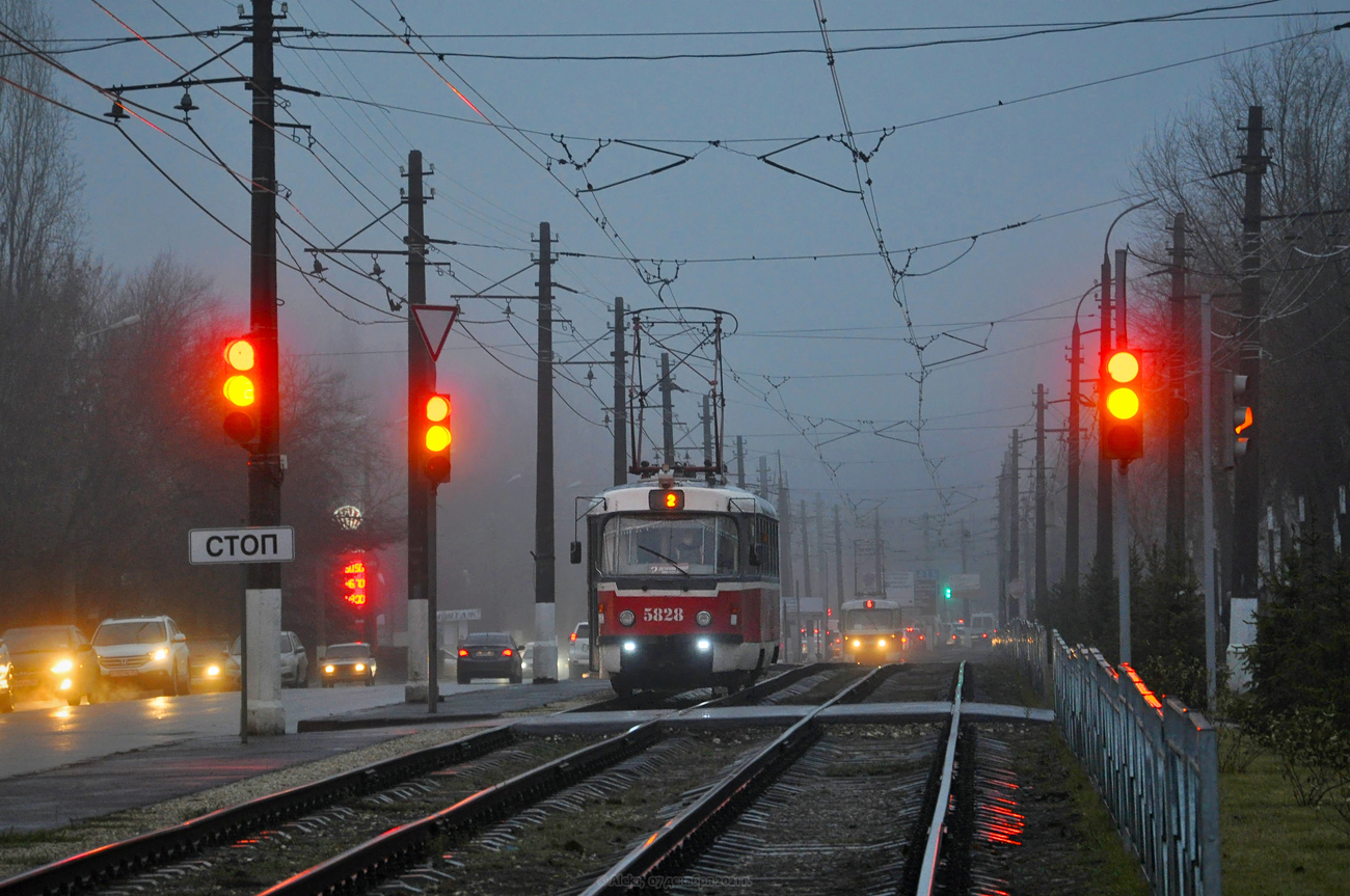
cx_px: 675
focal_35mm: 147
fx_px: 5505
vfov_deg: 9.3
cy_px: 448
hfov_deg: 14.0
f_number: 5.6
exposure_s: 1/60
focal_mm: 98
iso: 800
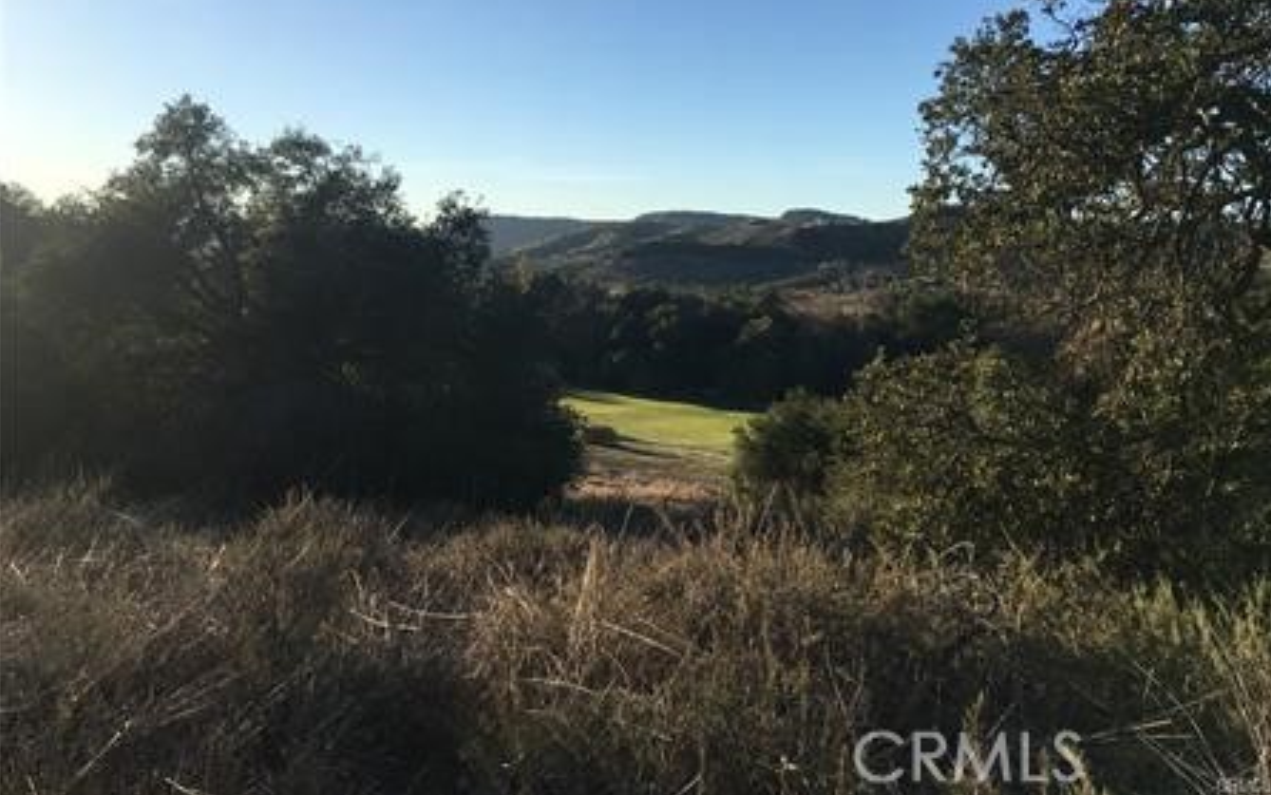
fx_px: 1074
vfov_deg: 40.4
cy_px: 318
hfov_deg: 61.2
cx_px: 638
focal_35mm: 31
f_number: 2.2
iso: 25
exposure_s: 1/1115
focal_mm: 4.15
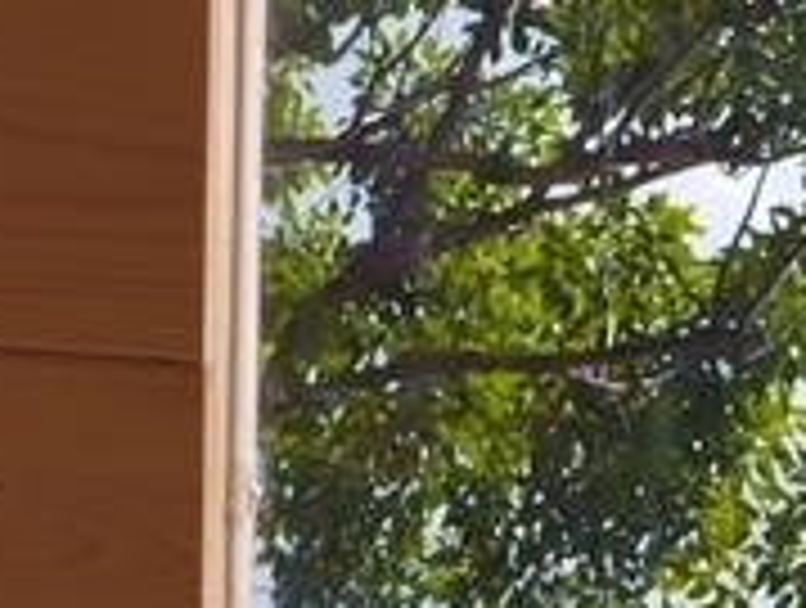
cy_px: 867
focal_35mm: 107
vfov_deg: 13.2
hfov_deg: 17.5
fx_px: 2496
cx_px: 977
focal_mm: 15
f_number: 3.5
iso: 200
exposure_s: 1/4000
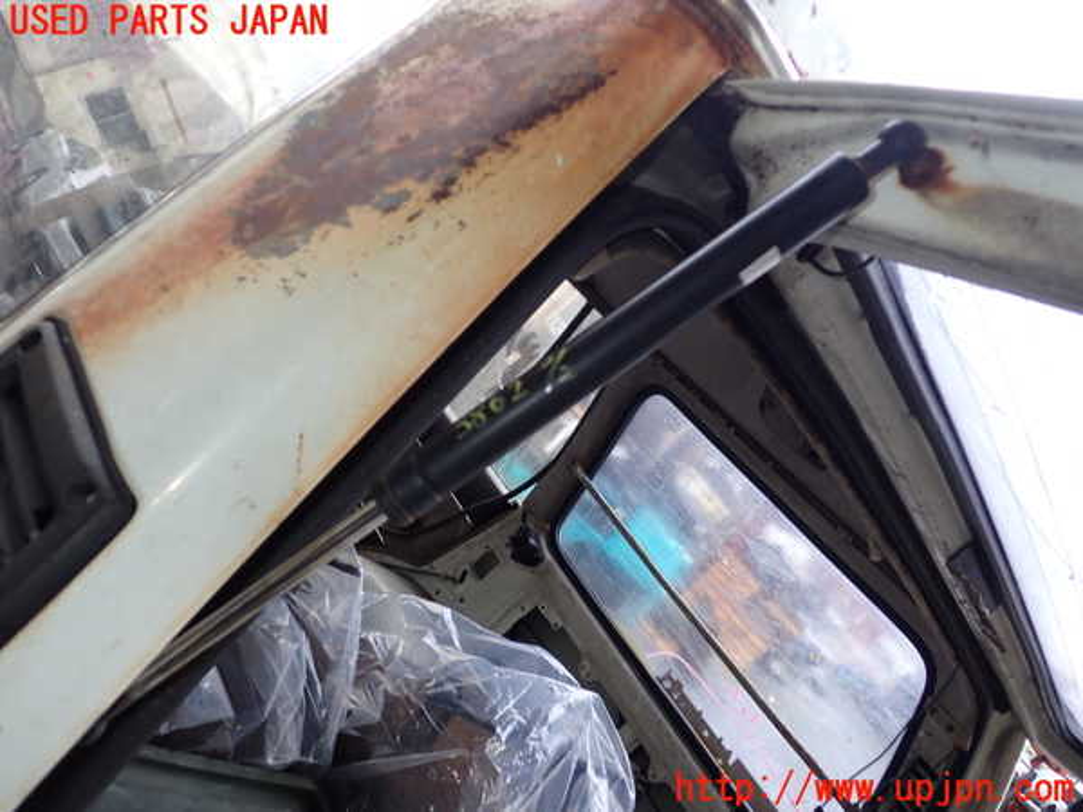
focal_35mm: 30
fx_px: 939
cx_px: 542
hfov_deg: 60.0
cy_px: 406
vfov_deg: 46.8
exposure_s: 1/30
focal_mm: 5.4
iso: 200
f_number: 2.3
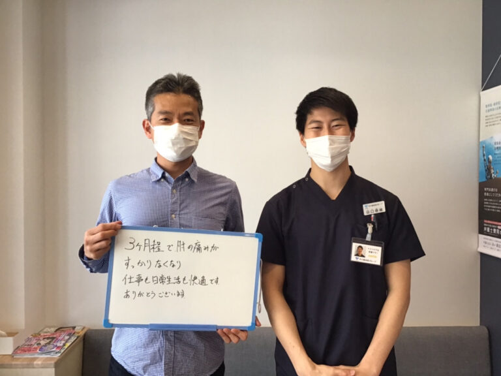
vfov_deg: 45.4
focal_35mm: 31
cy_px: 188
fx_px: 449
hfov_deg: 58.4
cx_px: 250
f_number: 2.4
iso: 32
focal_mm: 3.3
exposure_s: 1/40
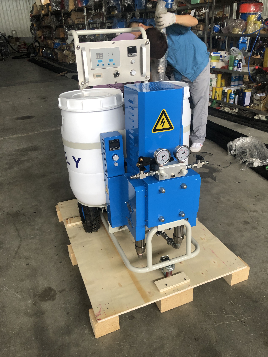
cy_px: 178
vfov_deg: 63.4
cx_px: 134
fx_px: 289
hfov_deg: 49.7
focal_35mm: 28
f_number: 1.8
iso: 40
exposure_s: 1/30
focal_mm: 4
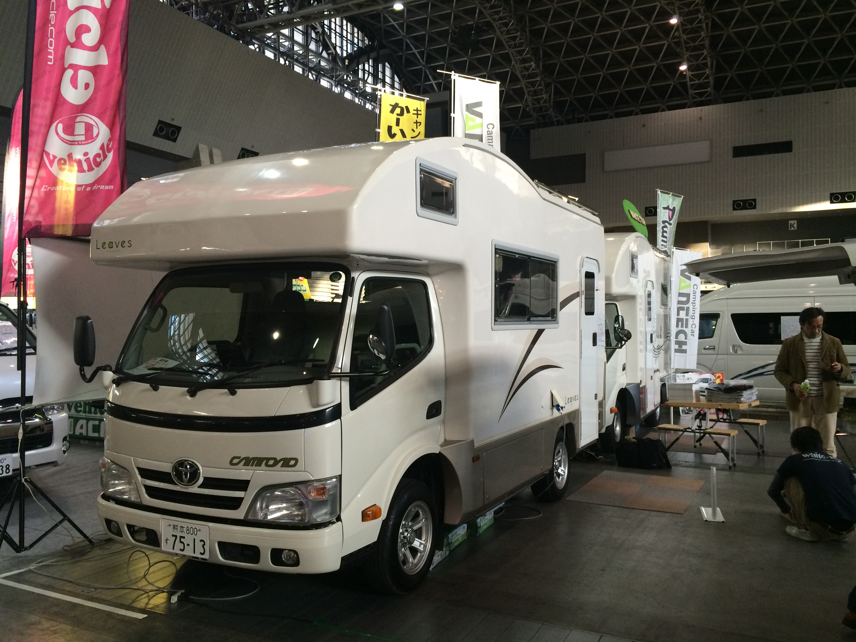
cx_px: 428
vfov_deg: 48.2
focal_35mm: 29
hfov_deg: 61.7
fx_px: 717
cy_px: 321
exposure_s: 1/30
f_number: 2.2
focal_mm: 4.15
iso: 64
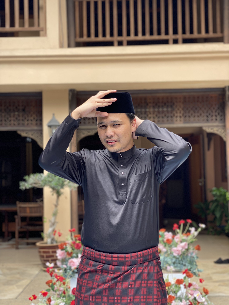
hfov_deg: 28.0
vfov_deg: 36.8
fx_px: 459
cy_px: 152
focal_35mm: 52
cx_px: 114
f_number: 2
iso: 20
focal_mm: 6
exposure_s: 1/132
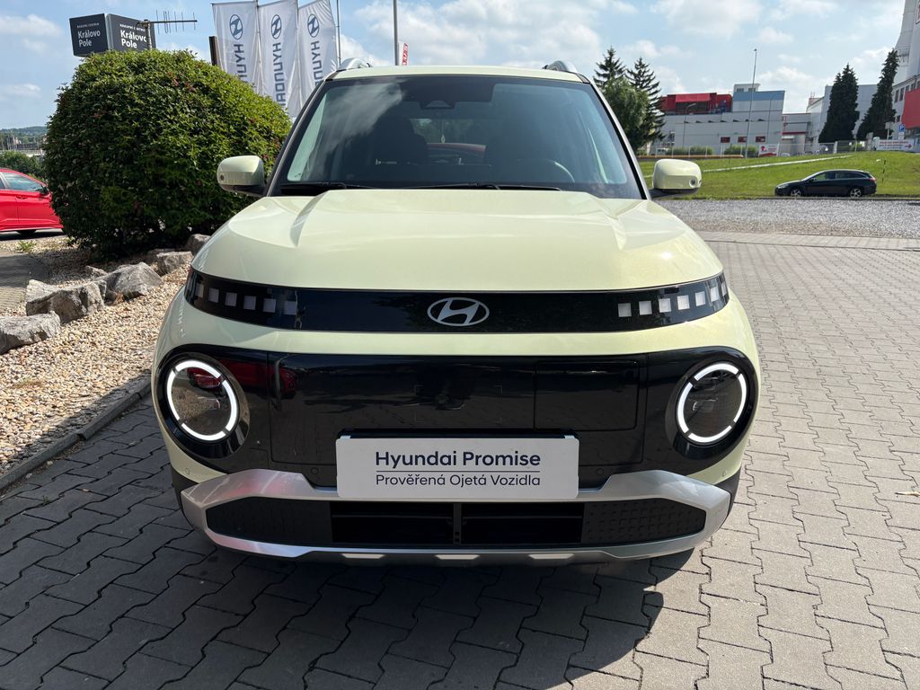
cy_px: 345
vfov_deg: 53.1
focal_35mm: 26
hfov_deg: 67.3
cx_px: 460
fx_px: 691
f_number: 1.6
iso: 50
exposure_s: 1/4065
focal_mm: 5.96
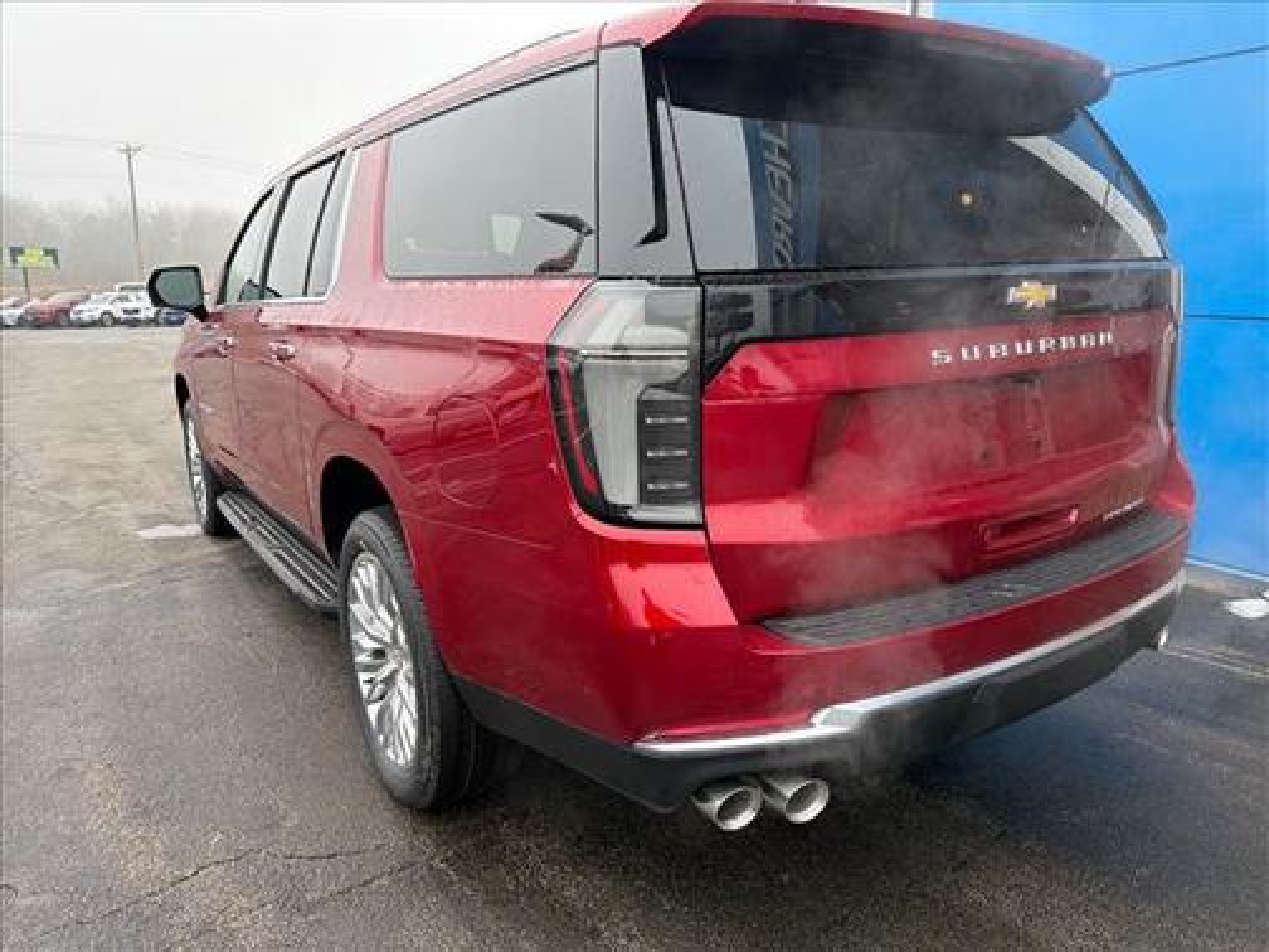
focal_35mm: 24
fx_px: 880
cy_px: 476
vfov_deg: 56.8
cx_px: 634
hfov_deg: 71.6
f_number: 1.78
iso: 100
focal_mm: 6.76
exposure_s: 1/185
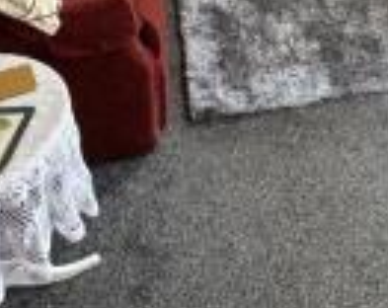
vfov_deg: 21.2
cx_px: 378
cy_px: -147
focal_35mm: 61
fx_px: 698
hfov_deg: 29.3
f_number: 2.2
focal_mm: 2.22
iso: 80
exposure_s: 1/100
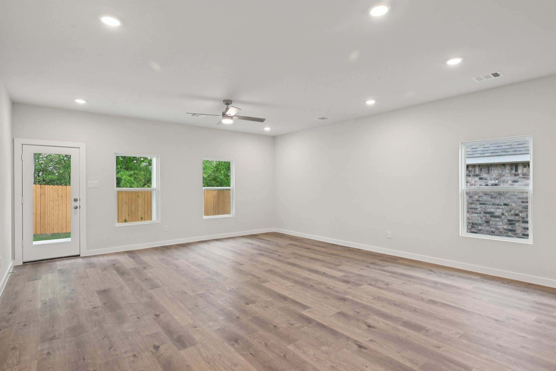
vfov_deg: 67.4
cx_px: 278
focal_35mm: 18
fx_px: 278
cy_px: 186
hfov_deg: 90.0
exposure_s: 1/15
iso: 400
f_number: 8
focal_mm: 18
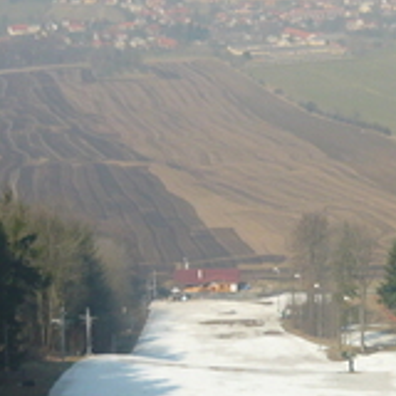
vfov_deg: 14.8
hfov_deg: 14.8
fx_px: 1514
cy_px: 295
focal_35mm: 117
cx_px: 295
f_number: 8
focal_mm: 5.5
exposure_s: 1/200
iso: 100
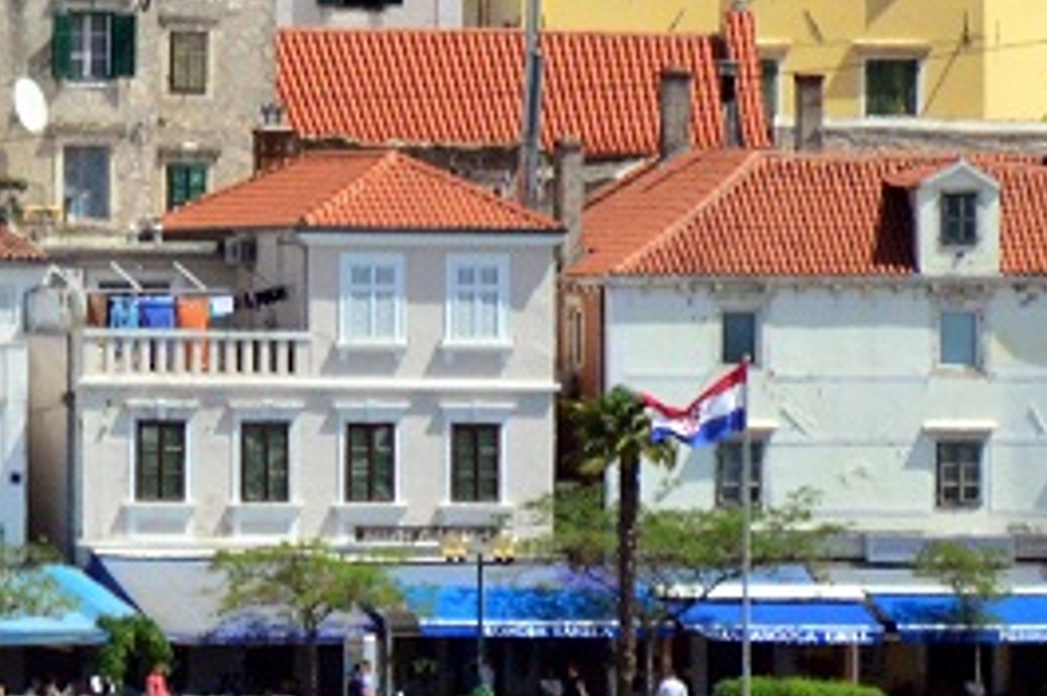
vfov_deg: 0.8
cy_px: 299
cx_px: -527
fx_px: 49206
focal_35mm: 1694
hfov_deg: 1.2
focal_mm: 300
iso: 1600
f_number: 5.6
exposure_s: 1/8000
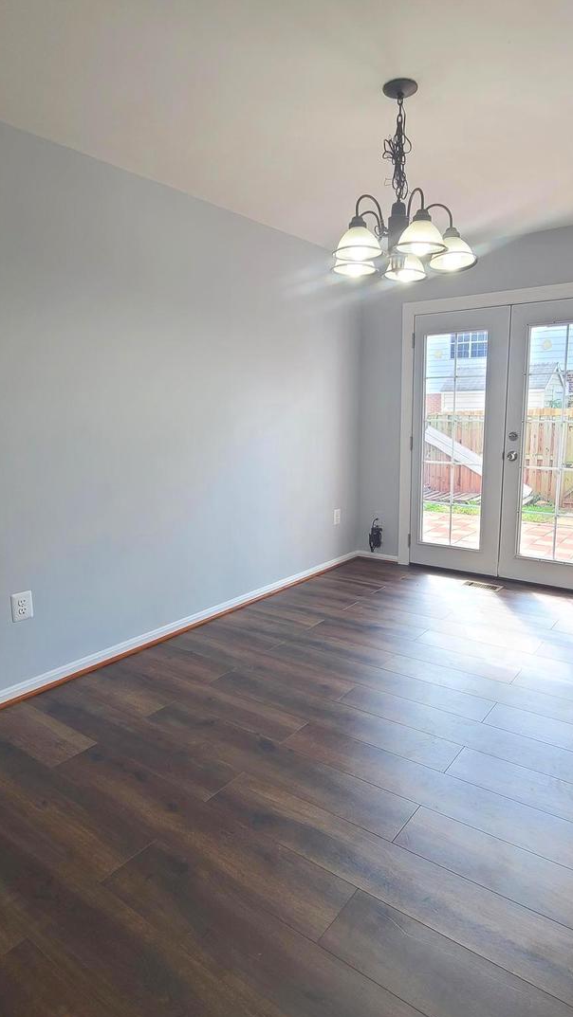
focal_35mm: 19
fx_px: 513
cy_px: 510
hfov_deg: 58.2
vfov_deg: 89.6
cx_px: 324
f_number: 2.2
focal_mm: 2.2
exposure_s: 1/60
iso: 64
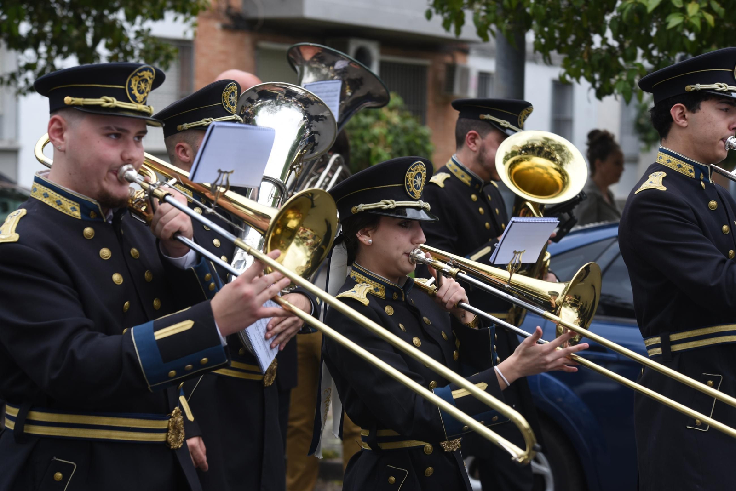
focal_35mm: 112
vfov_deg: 12.2
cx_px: 368
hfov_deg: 18.3
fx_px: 2290
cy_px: 246
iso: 100
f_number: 5
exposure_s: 1/200
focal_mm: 112
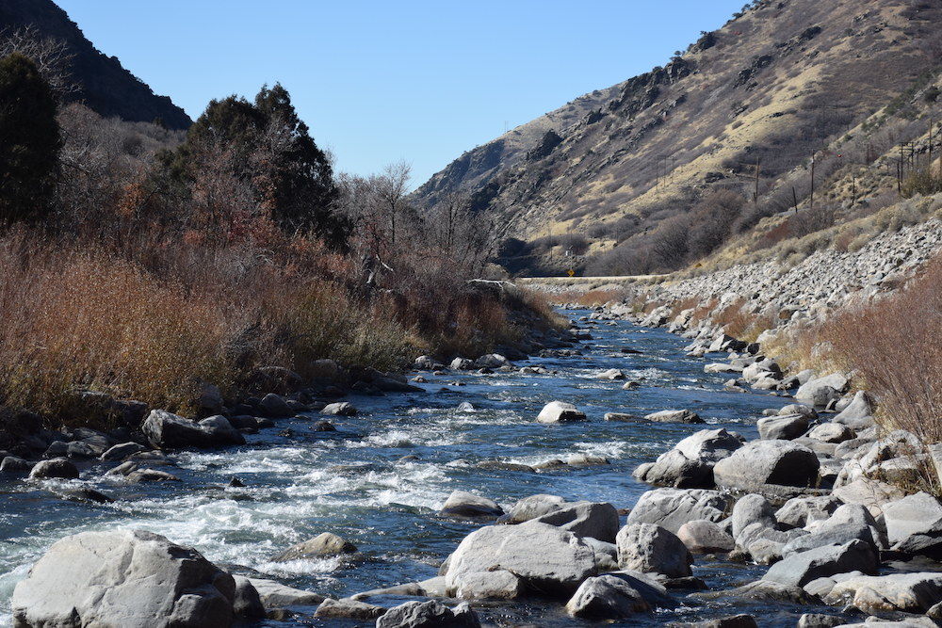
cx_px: 471
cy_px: 314
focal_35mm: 82
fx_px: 2159
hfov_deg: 24.6
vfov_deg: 16.6
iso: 400
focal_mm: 55
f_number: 5.6
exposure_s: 1/1250
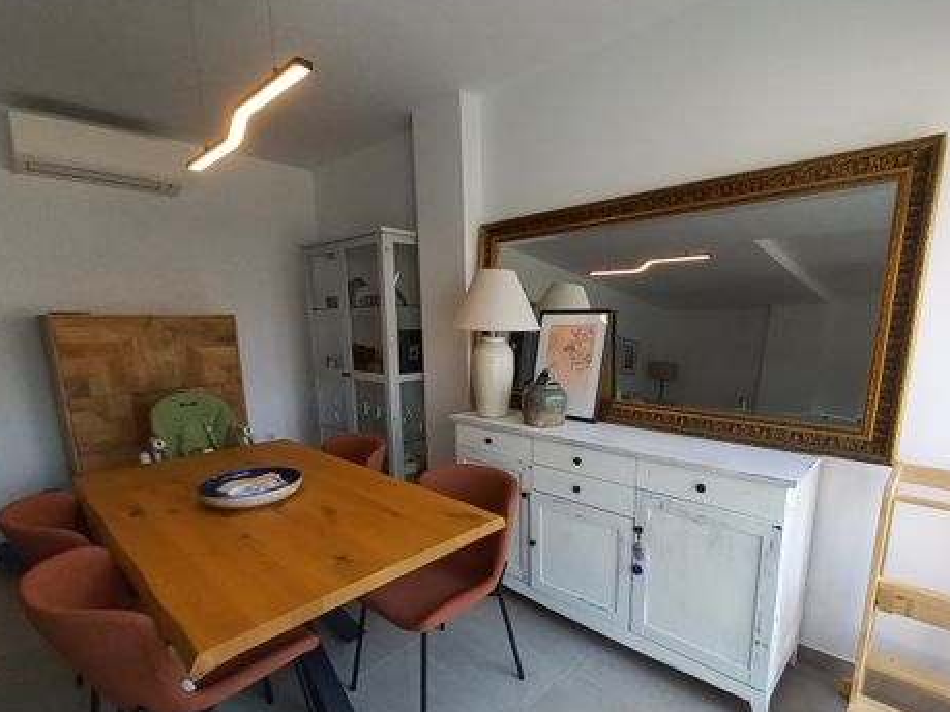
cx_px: 495
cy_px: 406
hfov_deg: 91.0
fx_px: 466
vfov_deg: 74.3
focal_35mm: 17
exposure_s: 1/100
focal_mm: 1.42
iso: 50
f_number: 2.2
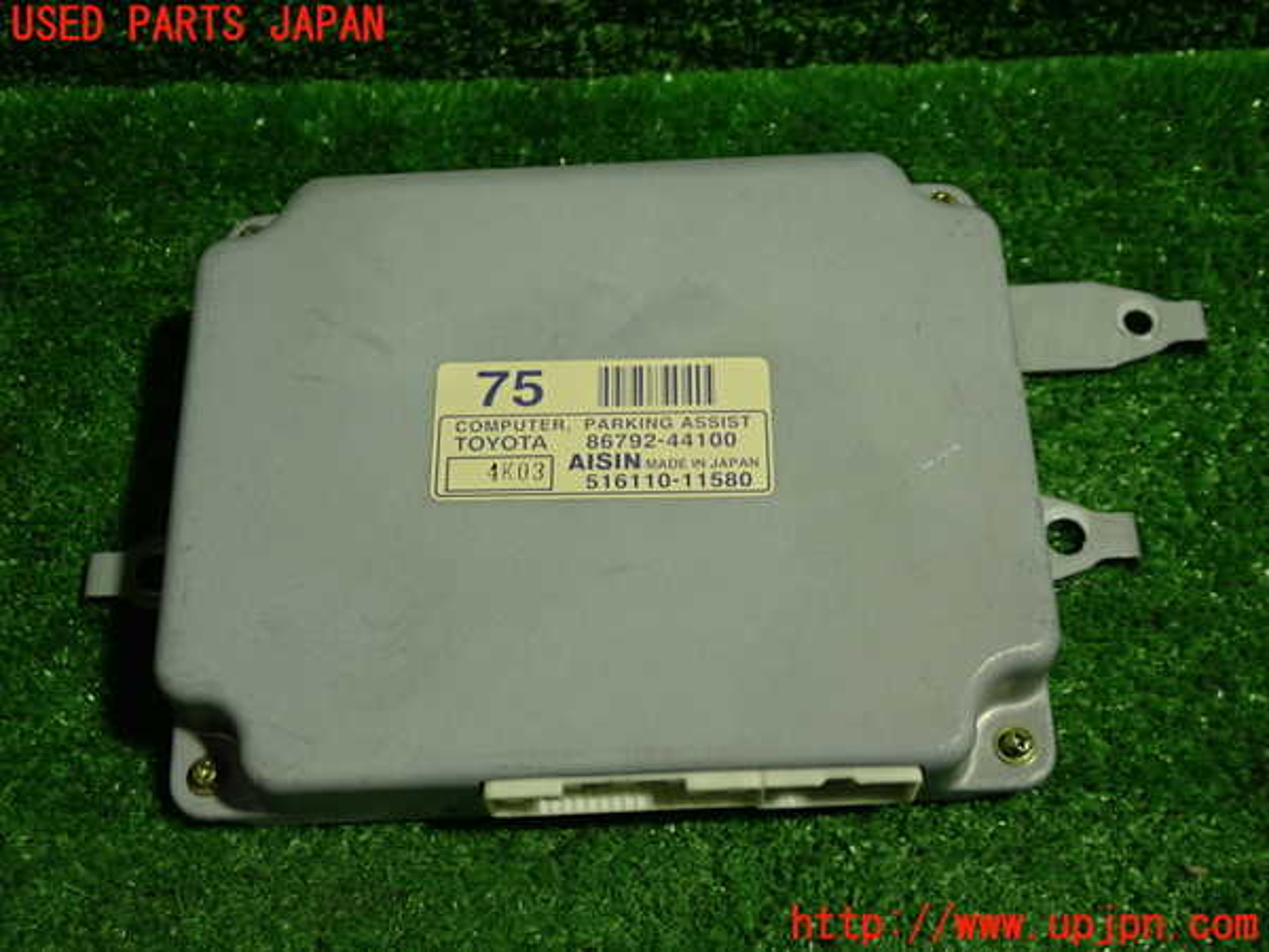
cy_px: 476
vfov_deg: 32.9
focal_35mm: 44
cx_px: 634
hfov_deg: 42.9
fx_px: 1613
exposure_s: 1/40
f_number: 2.9
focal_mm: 7.84
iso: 200
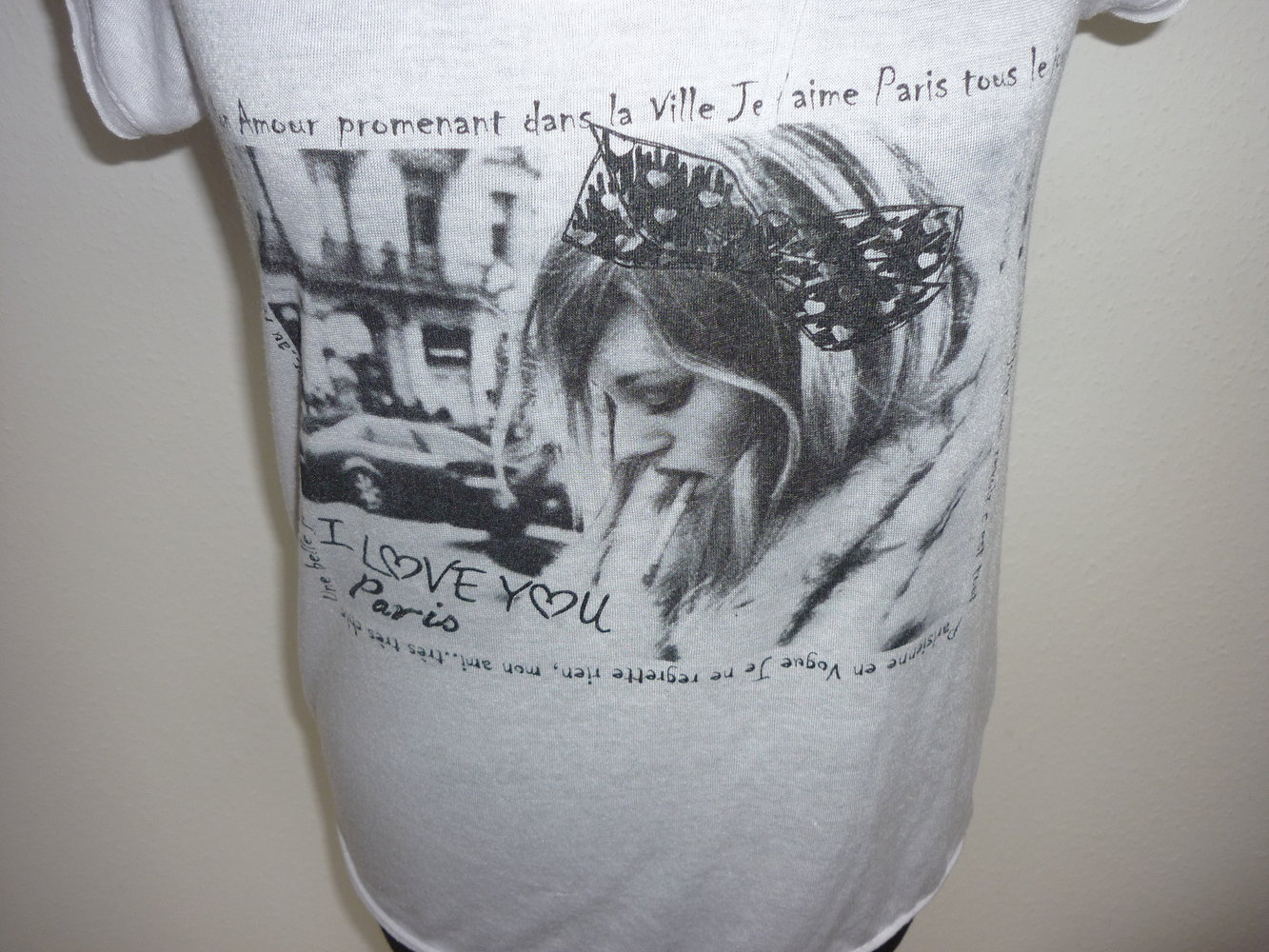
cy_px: 476
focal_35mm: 36
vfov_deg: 39.7
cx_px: 634
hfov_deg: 51.4
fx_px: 1320
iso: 100
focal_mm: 5.9
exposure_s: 1/30
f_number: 2.9
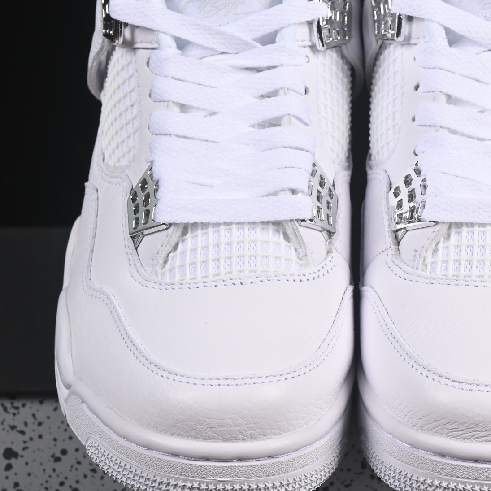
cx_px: 340
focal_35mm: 162
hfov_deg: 10.8
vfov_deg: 10.8
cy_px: 248
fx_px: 2600
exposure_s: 1/100
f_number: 8
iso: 160
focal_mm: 50
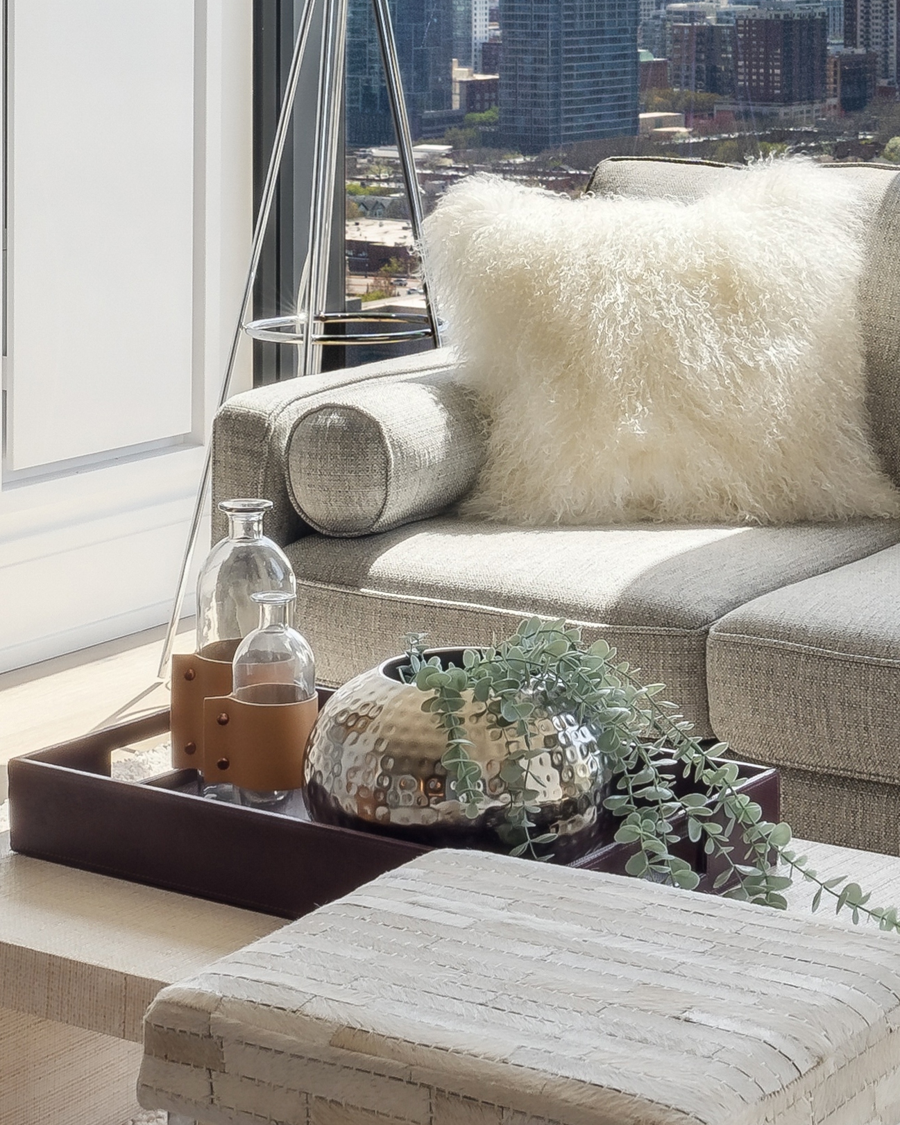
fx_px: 2931
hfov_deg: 17.5
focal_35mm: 88
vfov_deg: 20.9
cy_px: -25
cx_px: 473
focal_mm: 16
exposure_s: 1/100
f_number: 8
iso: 320
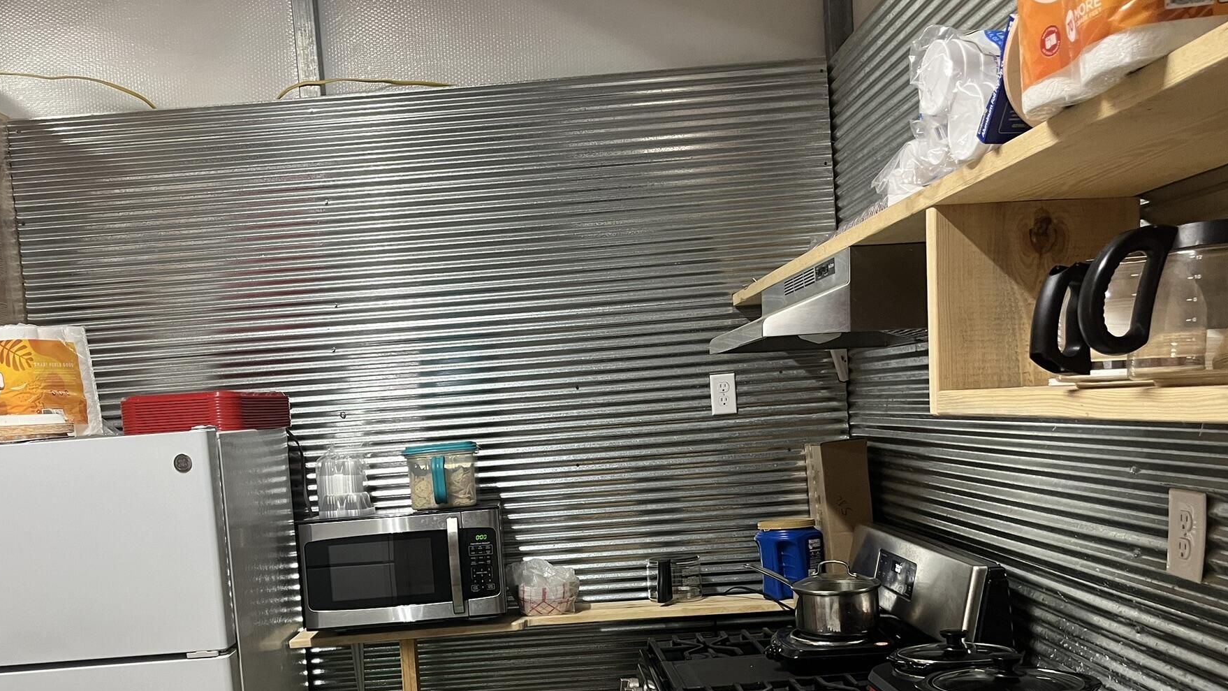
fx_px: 1075
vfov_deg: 35.0
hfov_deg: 59.2
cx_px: 516
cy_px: 503
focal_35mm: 33
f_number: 1.6
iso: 200
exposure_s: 1/60
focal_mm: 5.1
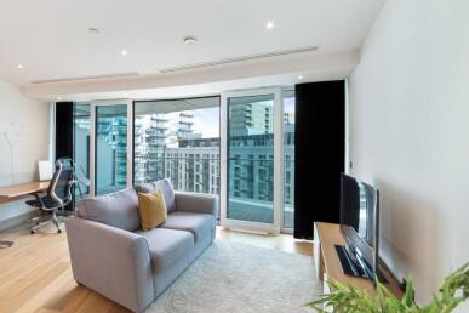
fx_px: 208
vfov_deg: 73.5
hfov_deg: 95.7
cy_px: 140
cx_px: 191
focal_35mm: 16
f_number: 16
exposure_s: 1/25
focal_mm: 13
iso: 400
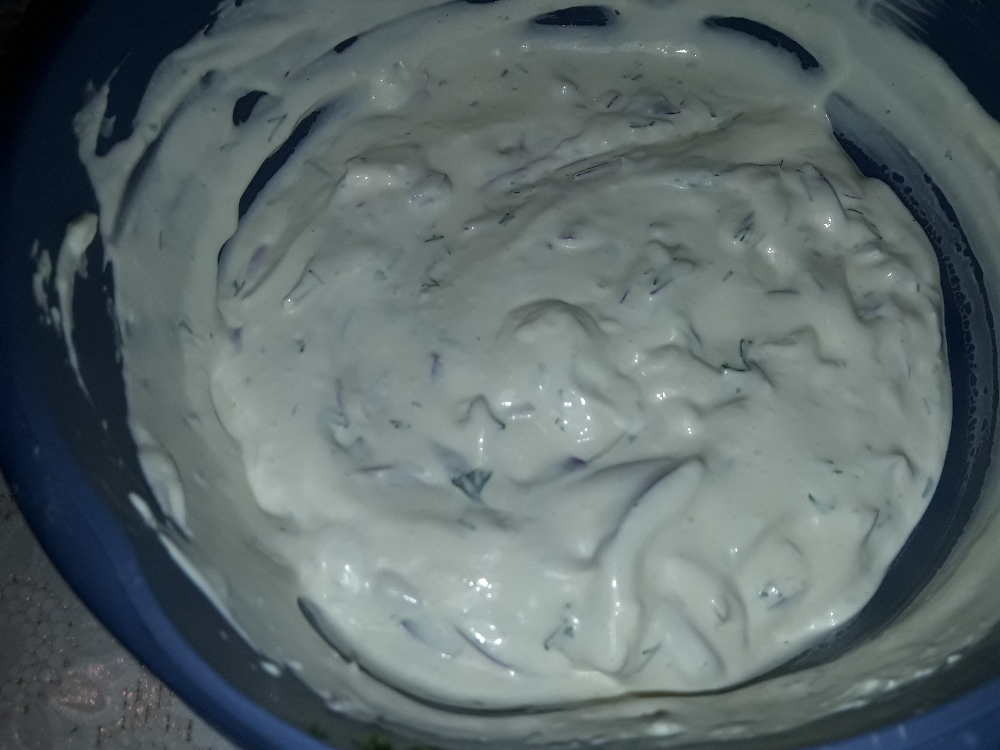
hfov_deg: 63.4
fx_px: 809
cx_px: 500
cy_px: 375
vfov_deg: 49.7
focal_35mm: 28
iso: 40
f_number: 1.9
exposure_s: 1/615
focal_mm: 3.7
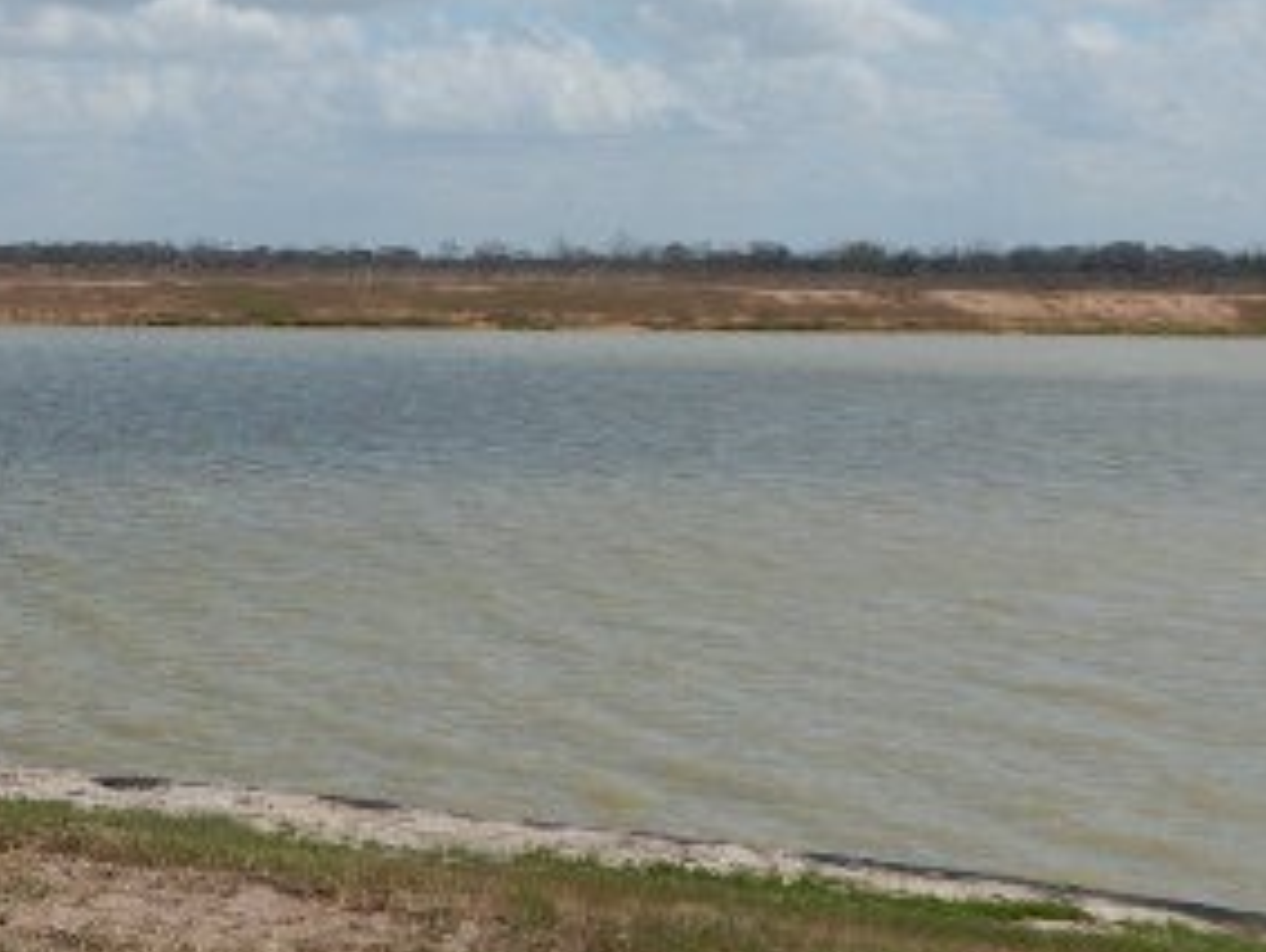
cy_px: 237
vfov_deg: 20.9
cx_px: 22
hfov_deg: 26.4
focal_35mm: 70
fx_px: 2563
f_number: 6.5
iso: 125
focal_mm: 5.6
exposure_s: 1/1000
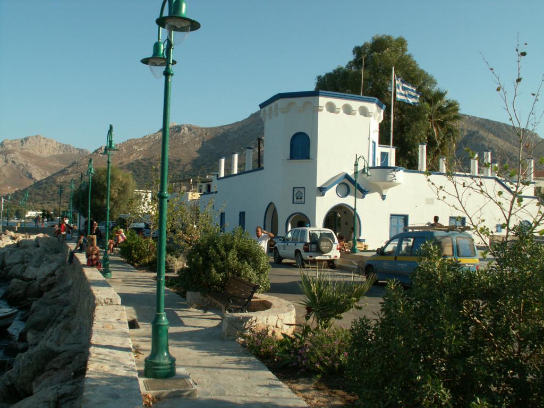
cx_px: 272
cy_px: 204
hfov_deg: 52.6
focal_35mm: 35
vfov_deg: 40.7
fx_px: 550
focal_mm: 5.86
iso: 50
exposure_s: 1/200
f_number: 7.1
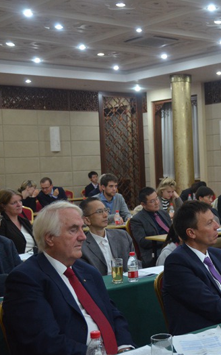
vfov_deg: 32.6
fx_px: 605
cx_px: 239
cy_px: 179
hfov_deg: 19.9
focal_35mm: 63
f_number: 4
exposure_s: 1/30
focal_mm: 27
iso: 1000
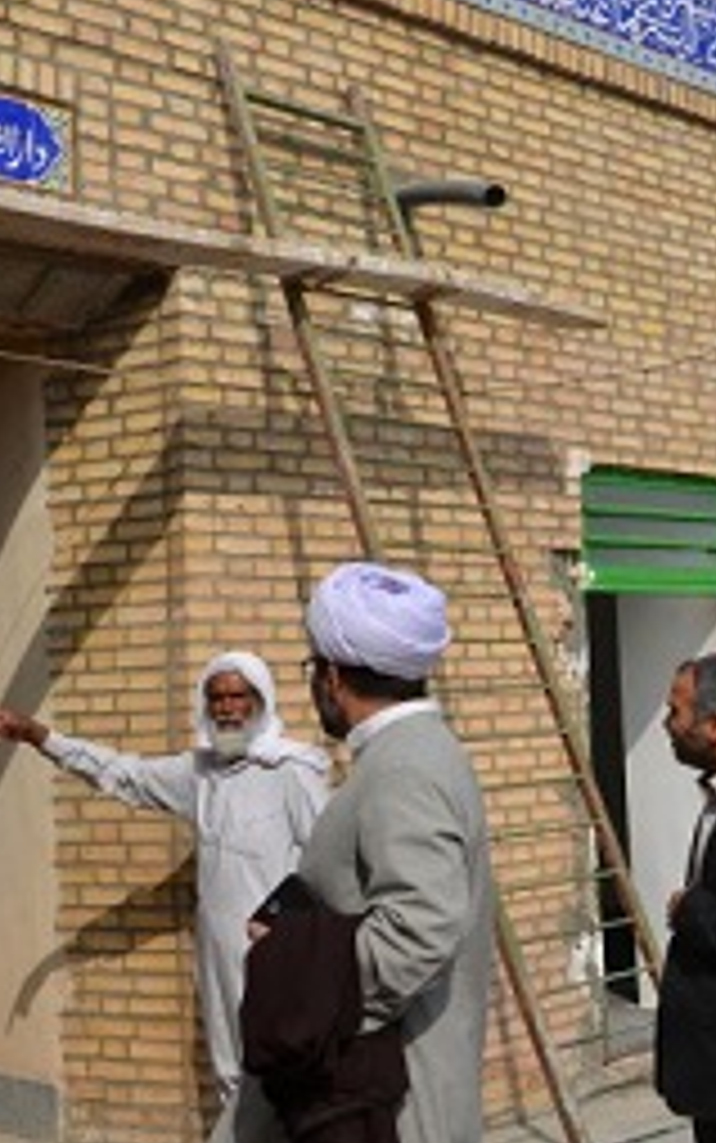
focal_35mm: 54
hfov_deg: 22.5
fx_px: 1684
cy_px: 626
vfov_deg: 37.5
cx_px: 806
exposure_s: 1/320
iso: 100
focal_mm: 18
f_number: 9
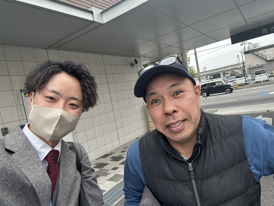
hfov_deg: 73.9
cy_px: 103
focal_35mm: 23
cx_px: 137
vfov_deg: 58.9
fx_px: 182
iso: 25
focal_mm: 2.69
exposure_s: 1/373
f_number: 1.9
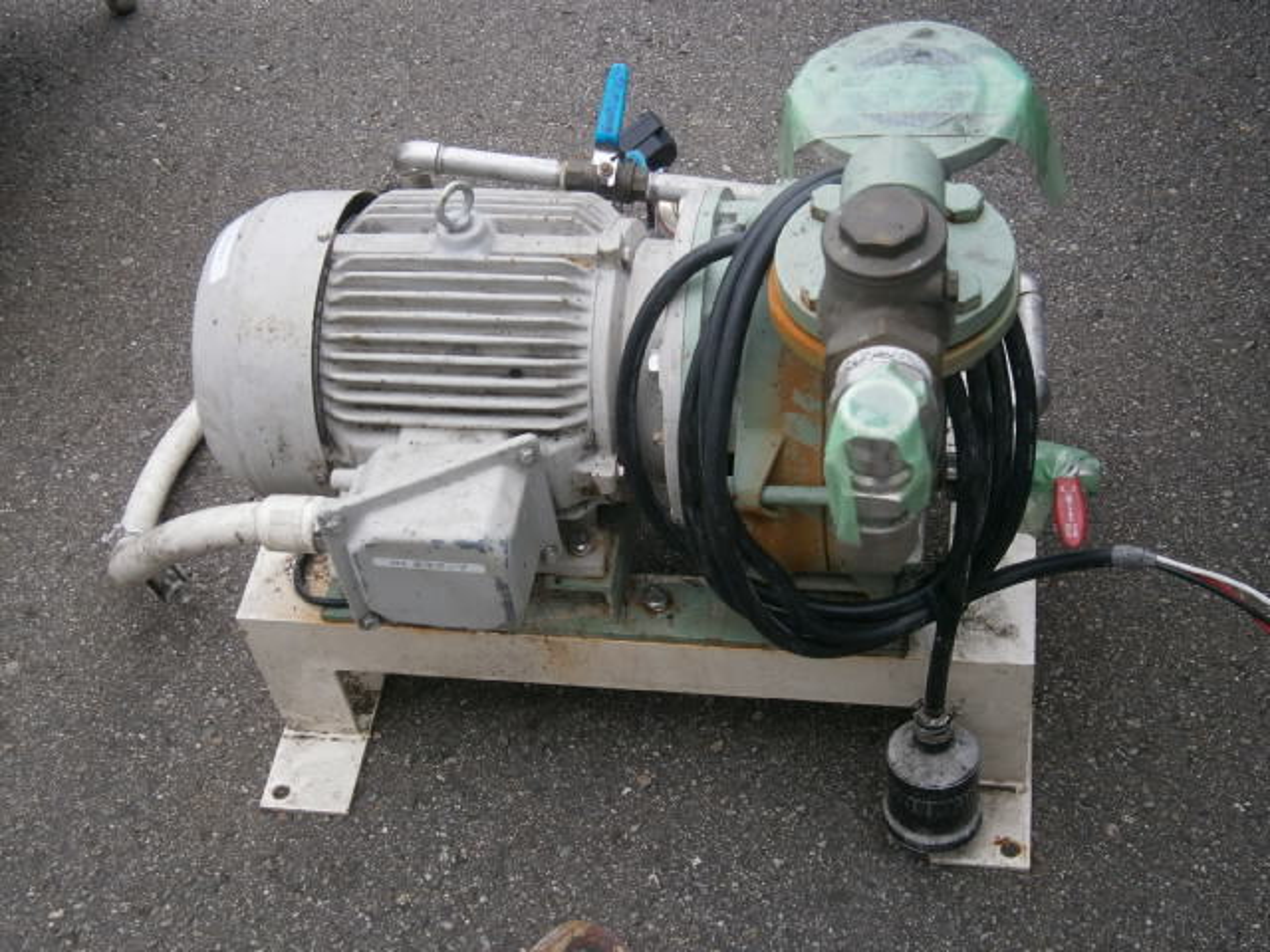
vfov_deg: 30.9
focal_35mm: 47
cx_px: 635
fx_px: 1724
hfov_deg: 40.4
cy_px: 476
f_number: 3.4
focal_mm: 8.3
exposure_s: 1/250
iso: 80
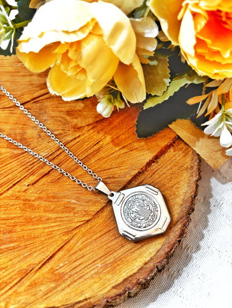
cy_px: 154
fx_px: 232
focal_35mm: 26
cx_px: 116
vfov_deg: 67.3
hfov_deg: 53.1
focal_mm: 5.96
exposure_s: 1/50
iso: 80
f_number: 1.6
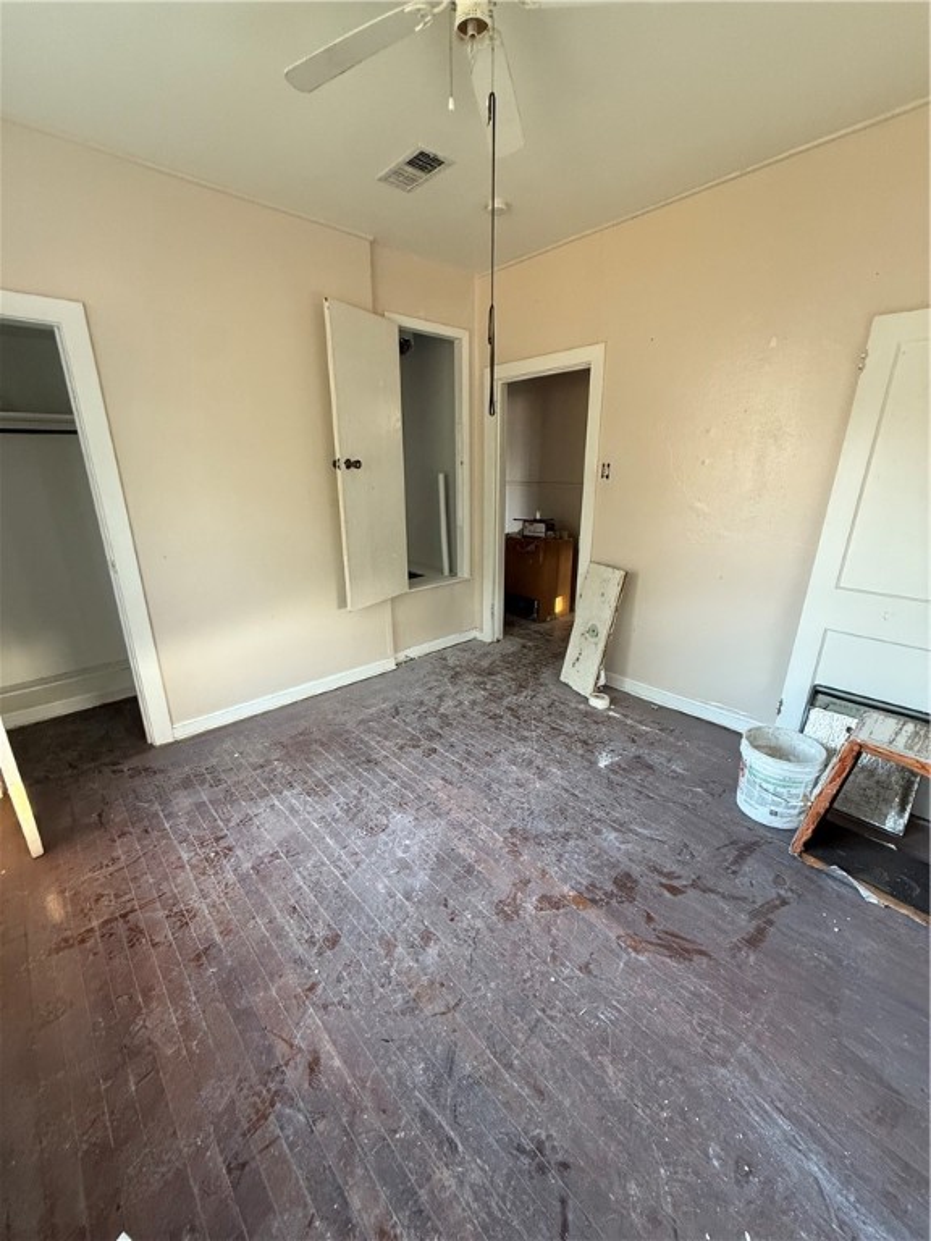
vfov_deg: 102.1
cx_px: 466
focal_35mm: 14
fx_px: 502
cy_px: 620
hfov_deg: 85.7
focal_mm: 2.22
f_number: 2.2
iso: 400
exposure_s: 1/60
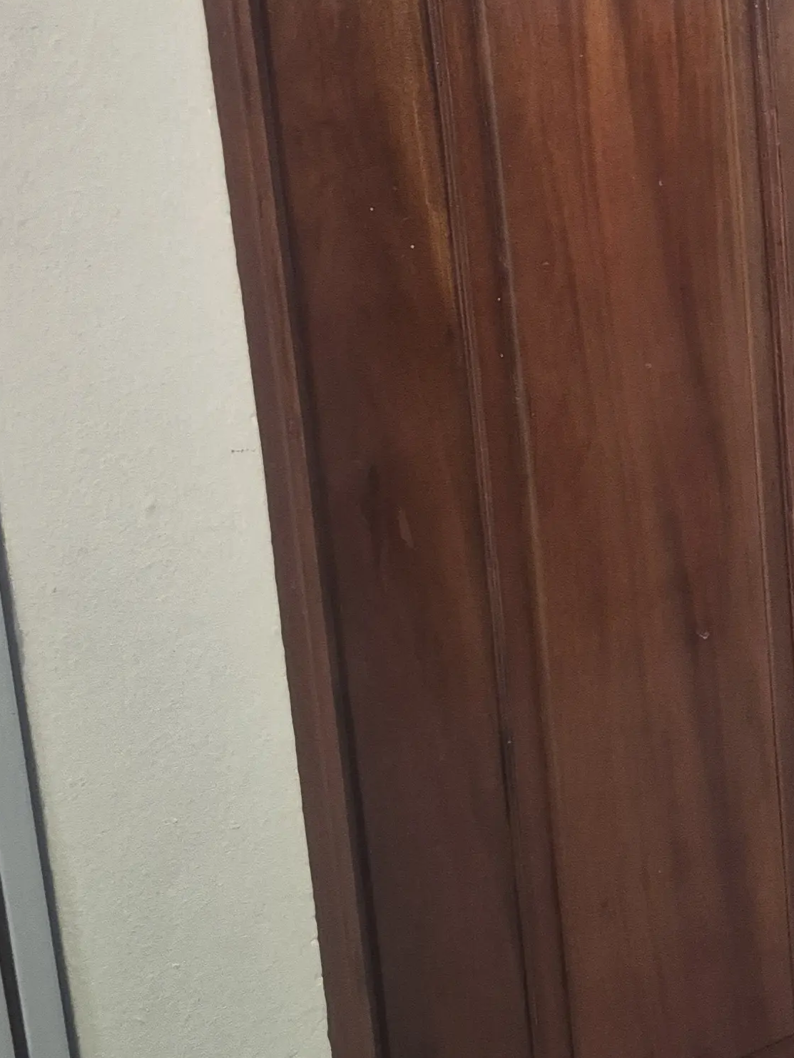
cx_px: 863
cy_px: 188
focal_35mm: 62
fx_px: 1896
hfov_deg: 22.4
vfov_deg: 30.3
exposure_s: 1/8
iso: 500
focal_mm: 5.4
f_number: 1.8
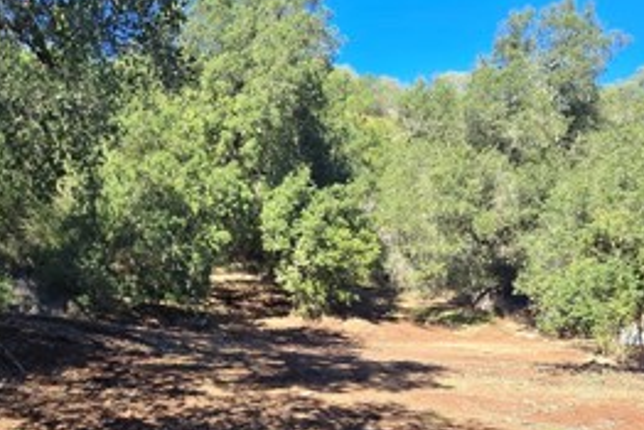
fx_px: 591
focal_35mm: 33
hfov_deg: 53.9
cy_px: 344
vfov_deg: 38.5
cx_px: 143
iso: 50
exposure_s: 1/535
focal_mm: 2.2
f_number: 2.2
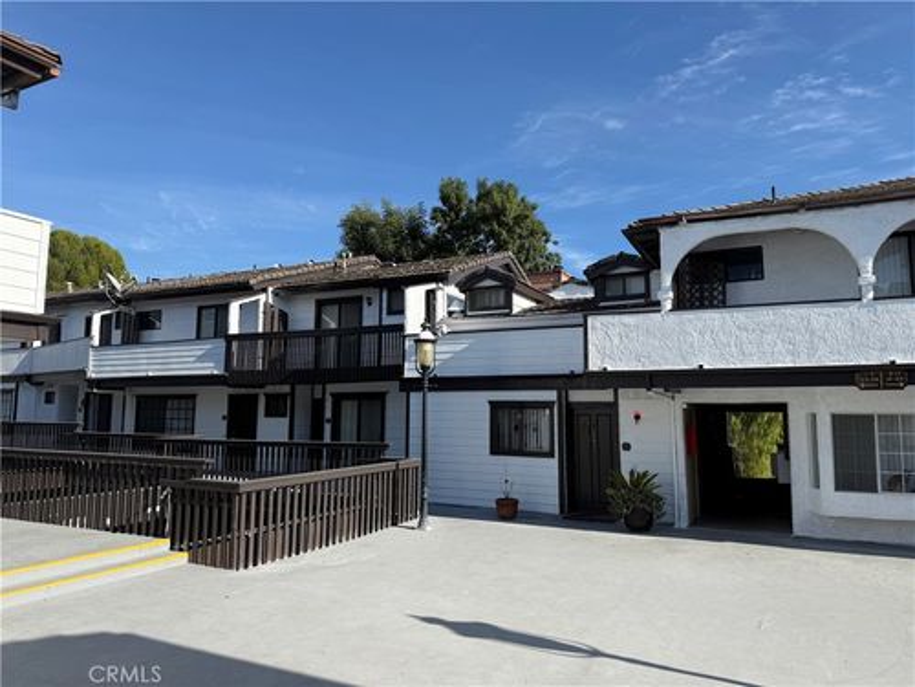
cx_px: 458
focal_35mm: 24
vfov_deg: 56.8
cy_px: 344
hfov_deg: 71.6
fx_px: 634
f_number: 1.78
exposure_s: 1/4405
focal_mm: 6.76
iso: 80
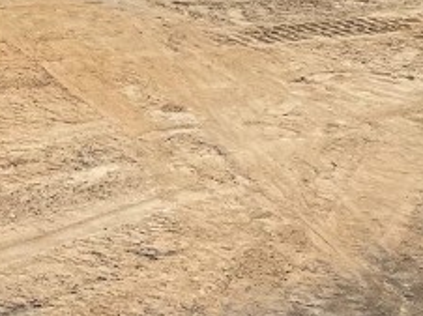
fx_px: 1440
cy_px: -93
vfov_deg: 12.2
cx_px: 129
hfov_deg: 16.7
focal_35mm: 118
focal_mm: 5.1
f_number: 1.6
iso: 32
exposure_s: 1/867
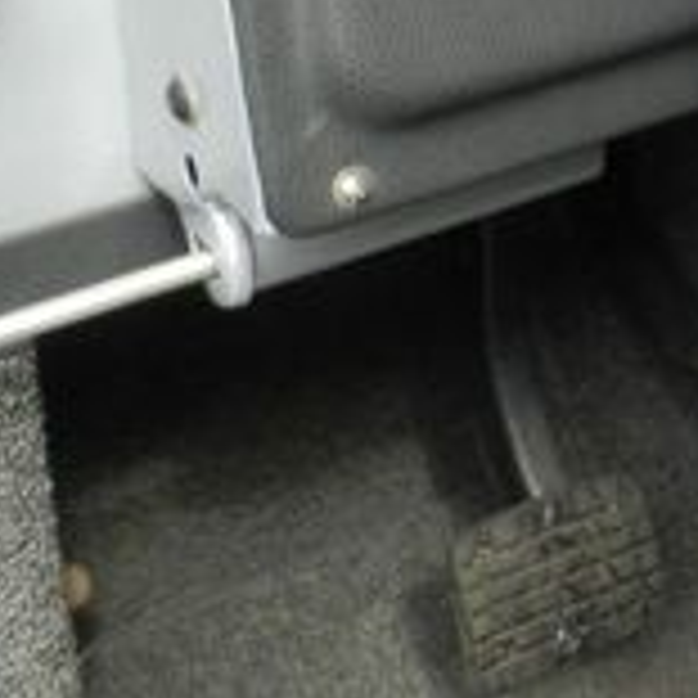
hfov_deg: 18.7
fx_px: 1916
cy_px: -158
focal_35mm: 84
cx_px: 977
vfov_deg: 19.4
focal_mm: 4
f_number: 8
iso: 160
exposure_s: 1/60
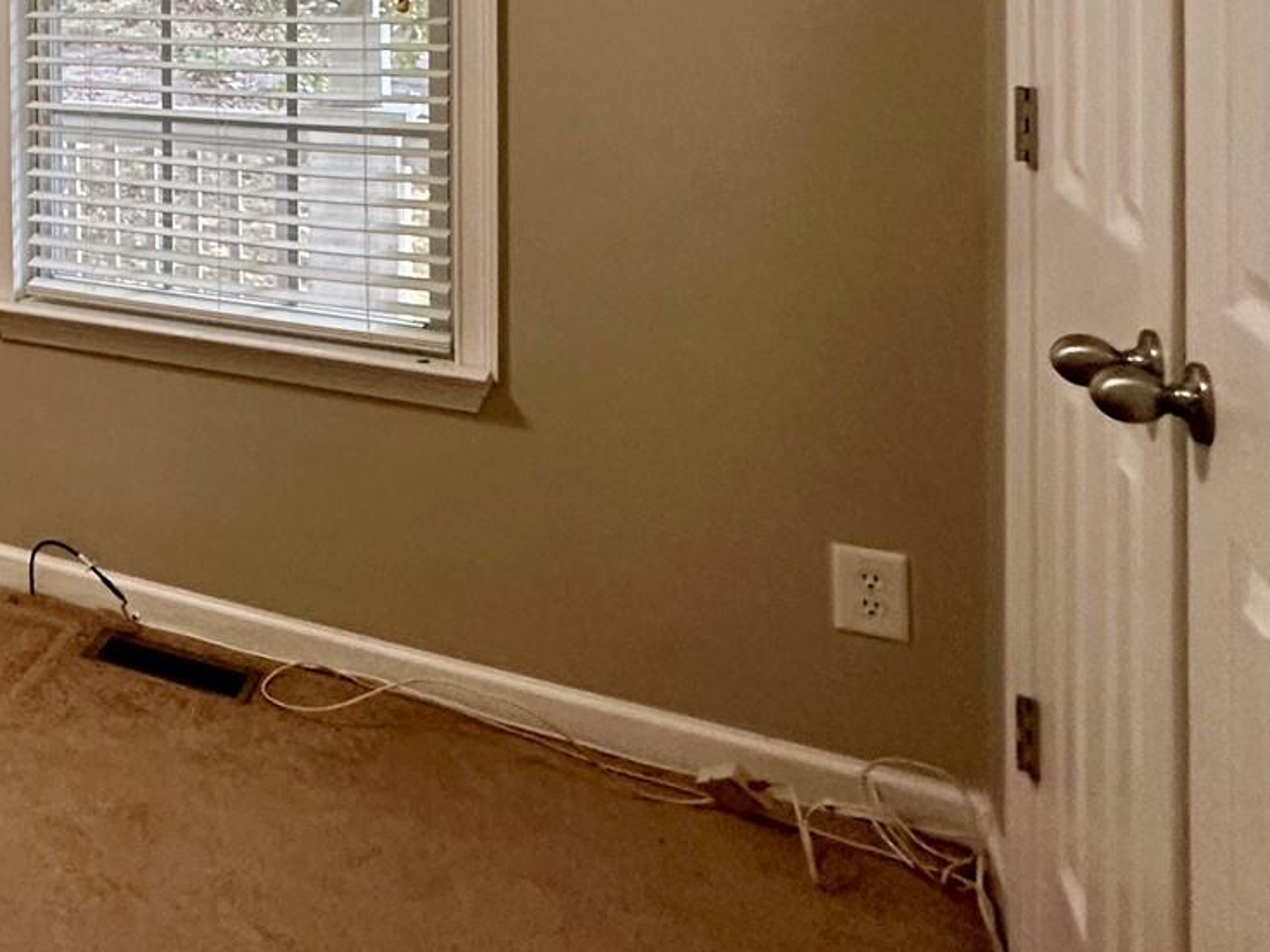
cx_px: -349
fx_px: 1431
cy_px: -41
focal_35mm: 39
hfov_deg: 34.8
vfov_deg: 33.1
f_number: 2.2
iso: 320
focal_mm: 2.22
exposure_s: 1/120
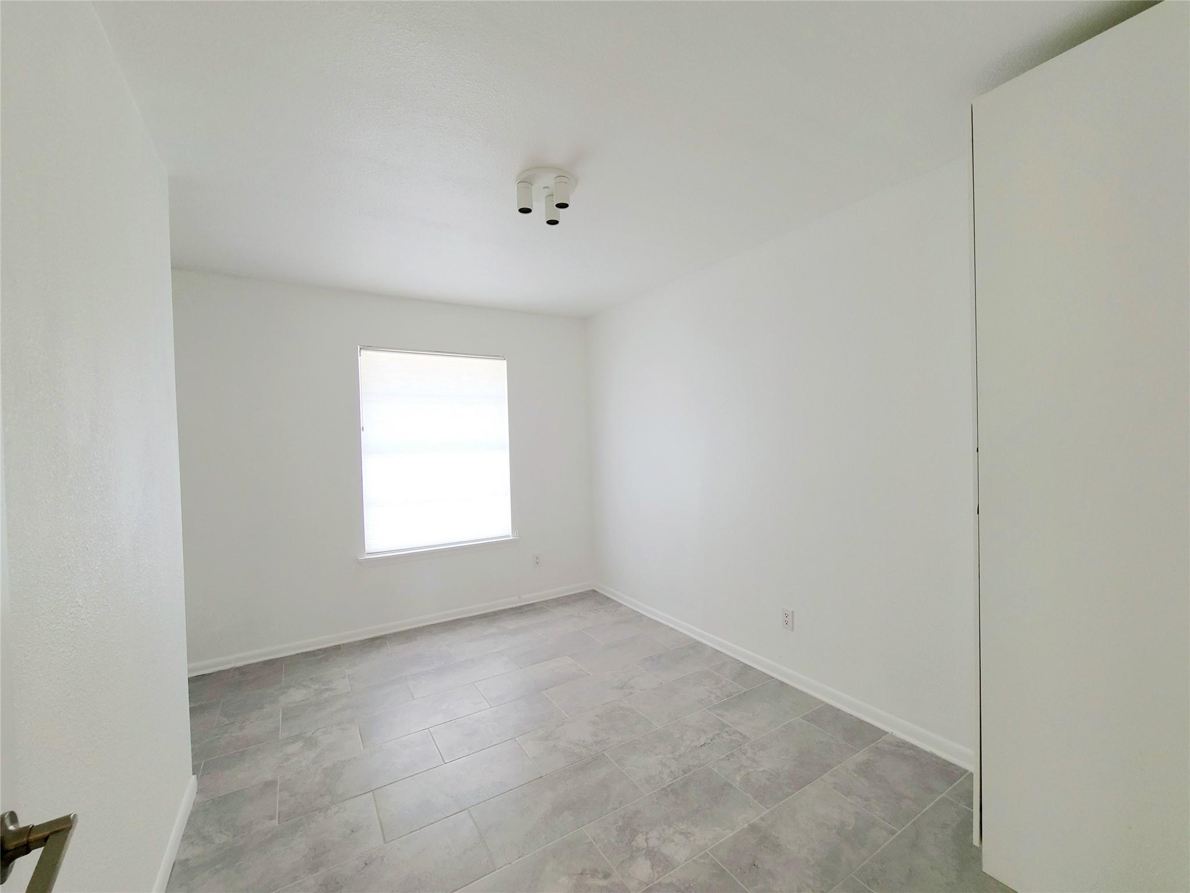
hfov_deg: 106.2
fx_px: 447
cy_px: 446
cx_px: 595
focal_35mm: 13
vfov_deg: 89.9
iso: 80
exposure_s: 1/120
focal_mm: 2.2
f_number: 2.2
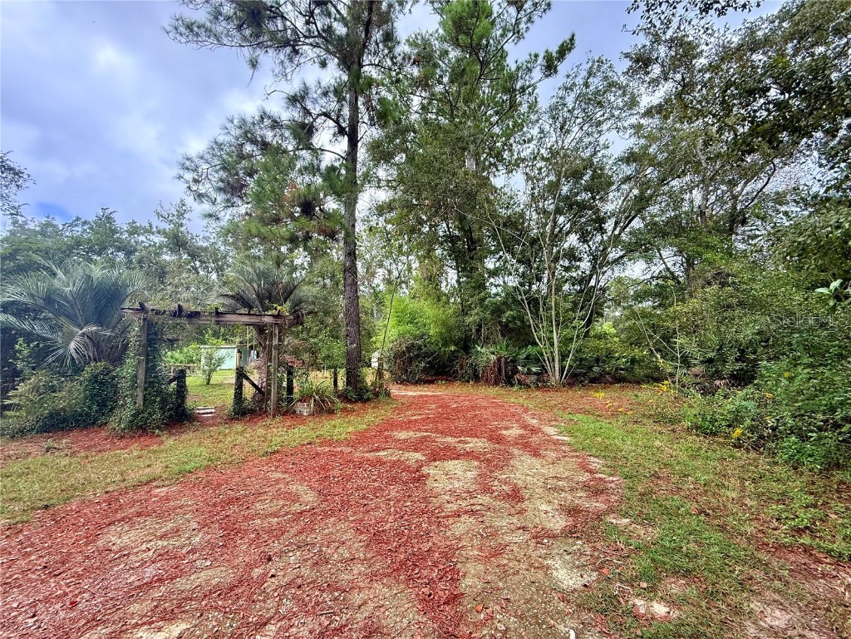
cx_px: 426
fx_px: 344
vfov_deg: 85.7
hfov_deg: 102.1
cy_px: 320
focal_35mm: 14
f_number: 2.2
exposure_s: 1/301
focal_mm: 2.22
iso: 64
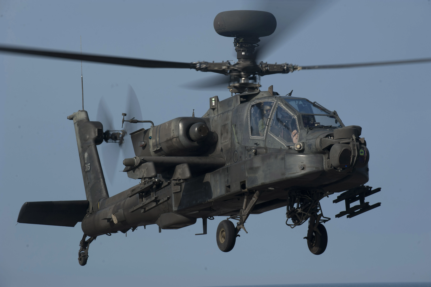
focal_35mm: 200
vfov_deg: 6.9
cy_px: 144
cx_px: 216
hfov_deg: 10.3
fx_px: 2393
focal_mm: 200
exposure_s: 1/160
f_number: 13
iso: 200
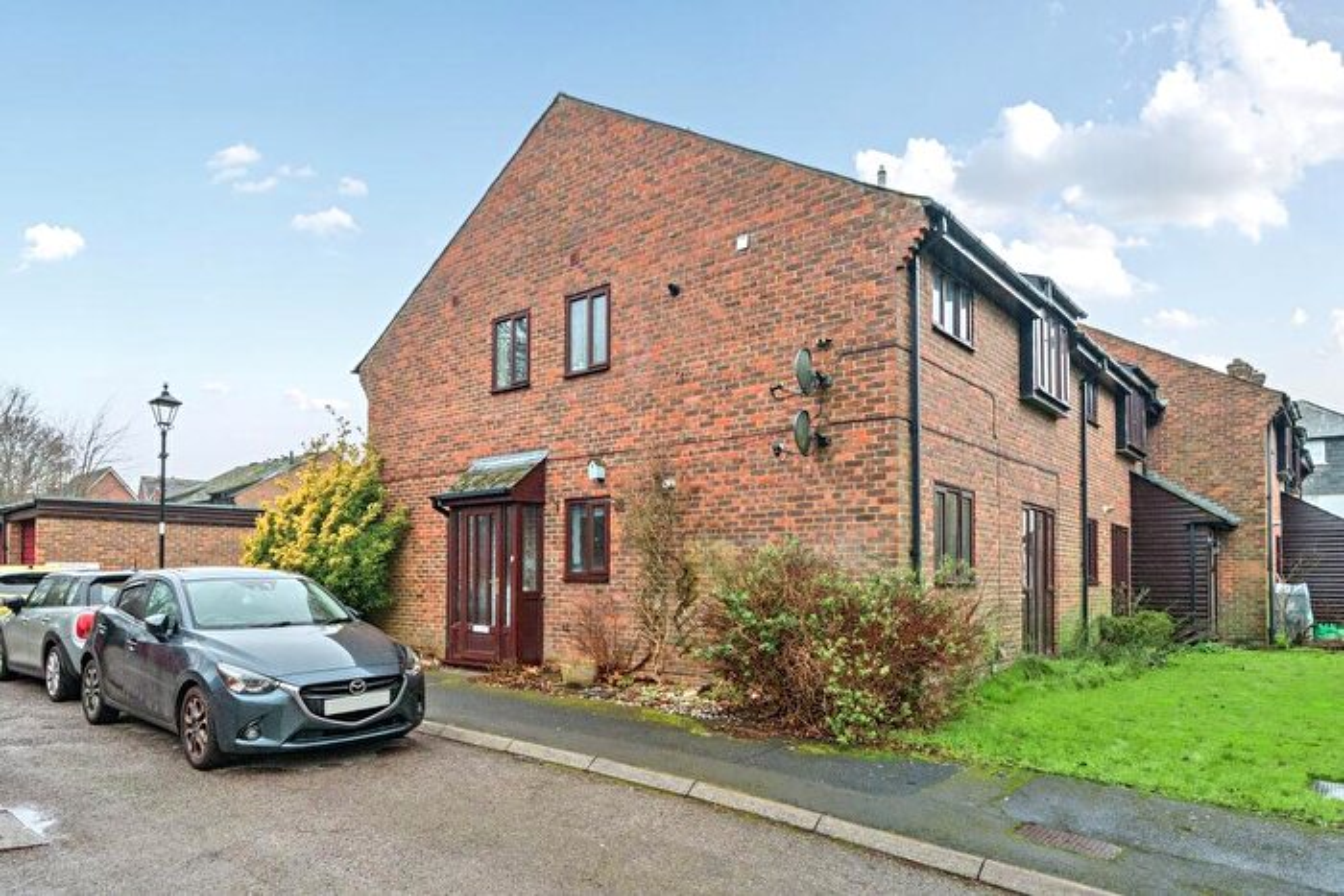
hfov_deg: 81.2
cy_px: 448
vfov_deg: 59.5
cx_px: 672
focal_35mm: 21
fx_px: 784
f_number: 8
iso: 400
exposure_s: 1/60
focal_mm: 14
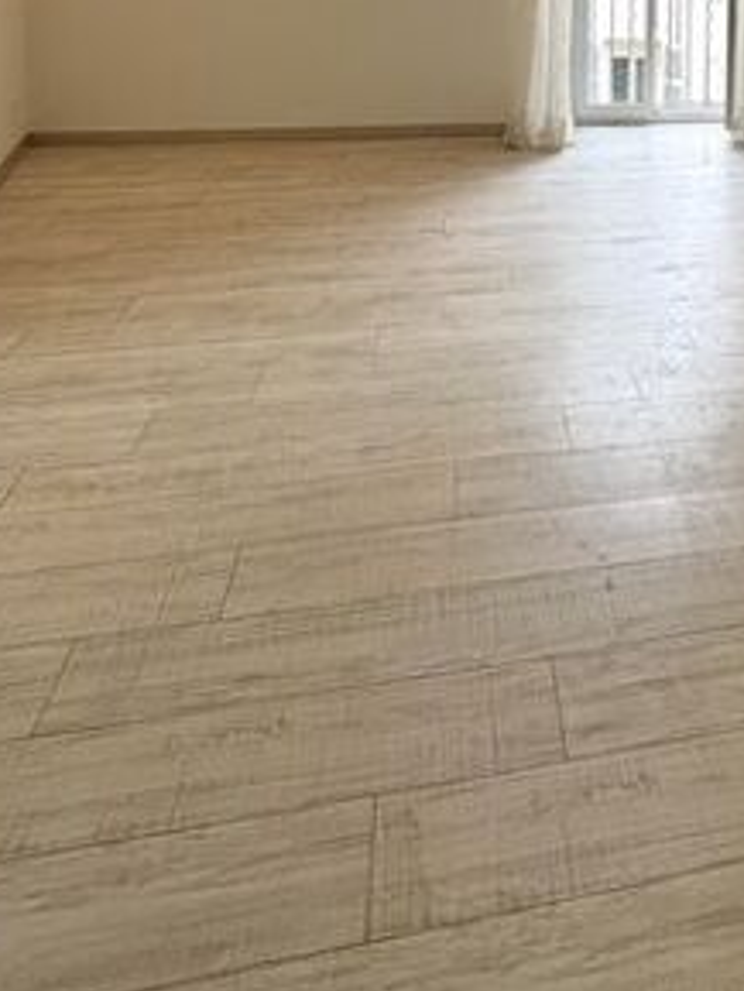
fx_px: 888
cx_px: 610
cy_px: -38
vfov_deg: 46.8
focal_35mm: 31
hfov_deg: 43.1
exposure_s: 1/99
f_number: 2.2
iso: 64
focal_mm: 2.22
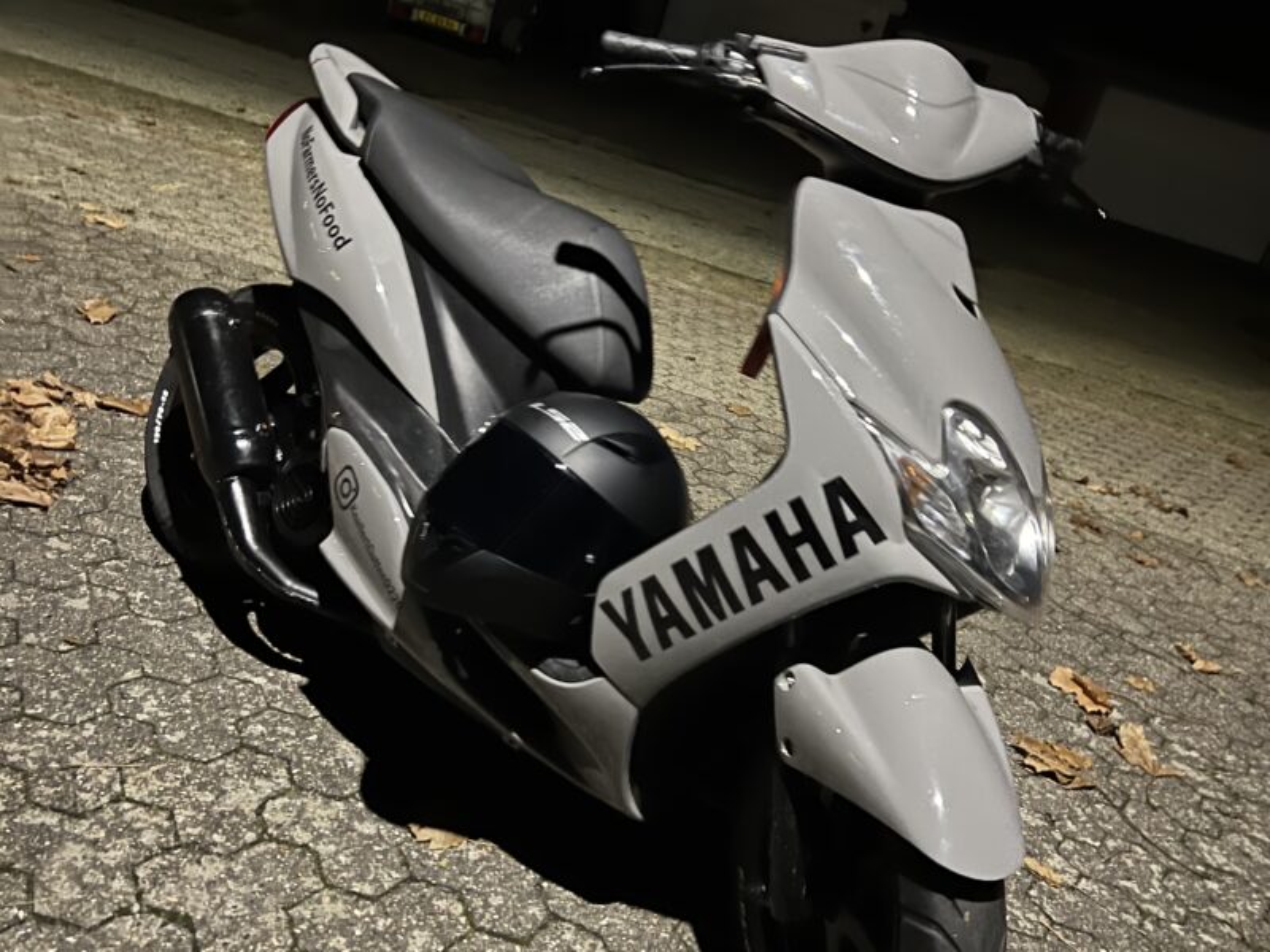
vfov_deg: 53.1
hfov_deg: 67.3
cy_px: 476
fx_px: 954
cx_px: 635
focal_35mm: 26
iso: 640
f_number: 1.5
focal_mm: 5.7
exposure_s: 1/10
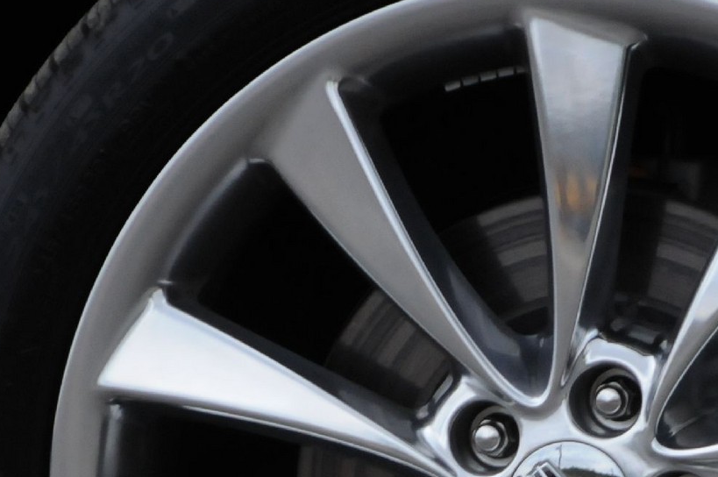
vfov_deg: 3.0
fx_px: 9124
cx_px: 557
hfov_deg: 4.5
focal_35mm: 458
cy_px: 576
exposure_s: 1/250
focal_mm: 100
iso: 1000
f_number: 4.5
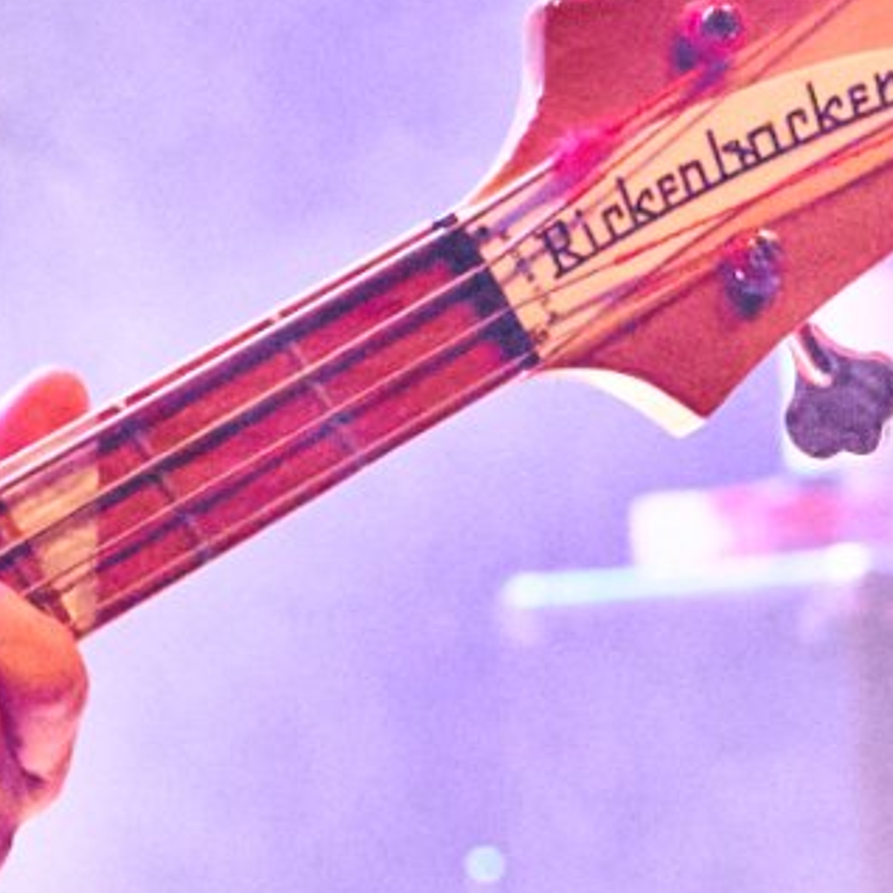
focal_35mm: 567
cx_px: -848
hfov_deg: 3.1
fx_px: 16549
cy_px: 129
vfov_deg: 3.1
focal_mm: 83
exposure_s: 1/200
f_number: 4
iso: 6400
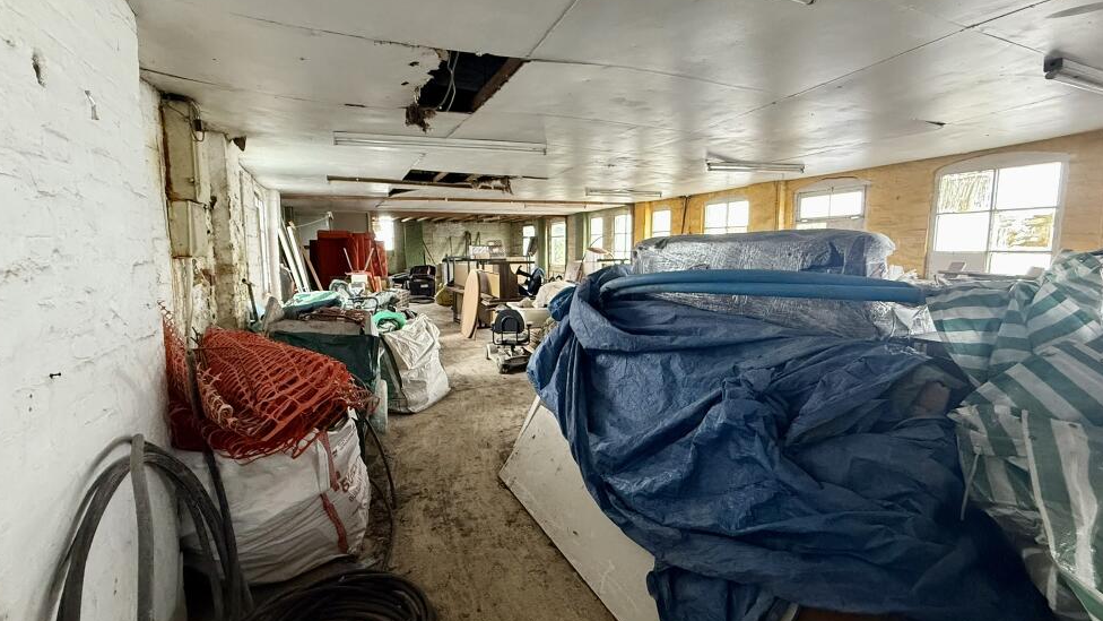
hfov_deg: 99.4
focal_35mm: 16
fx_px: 468
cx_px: 546
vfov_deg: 67.0
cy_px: 292
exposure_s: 1/60
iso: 640
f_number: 2.2
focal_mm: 2.22
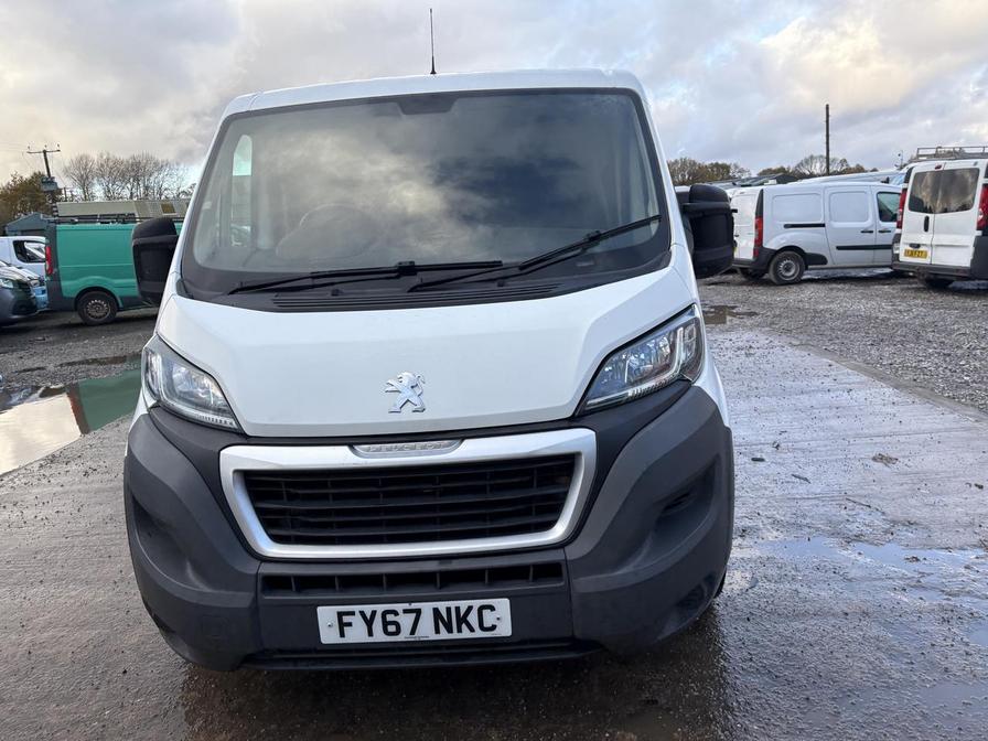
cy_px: 370
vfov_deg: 53.1
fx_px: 742
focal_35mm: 26
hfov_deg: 67.3
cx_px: 494
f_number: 1.6
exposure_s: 1/459
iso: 50
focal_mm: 5.96
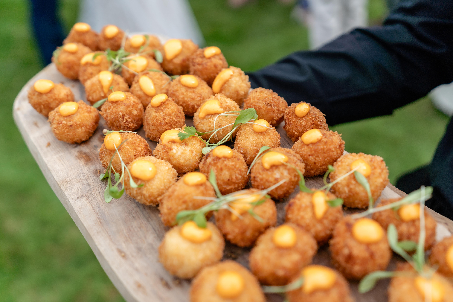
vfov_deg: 38.9
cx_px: 226
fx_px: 428
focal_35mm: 34
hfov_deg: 55.8
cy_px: 151
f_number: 2.8
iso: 100
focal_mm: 34
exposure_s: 1/2500
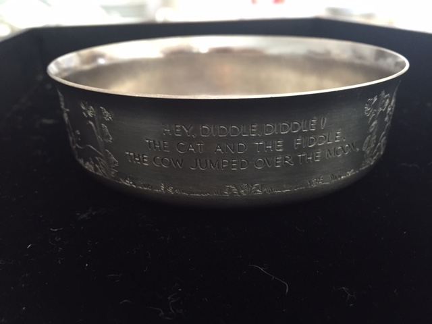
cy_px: 162
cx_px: 216
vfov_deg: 48.2
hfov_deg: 61.7
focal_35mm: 29
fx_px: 362
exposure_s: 1/24
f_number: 2.2
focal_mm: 4.15
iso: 250
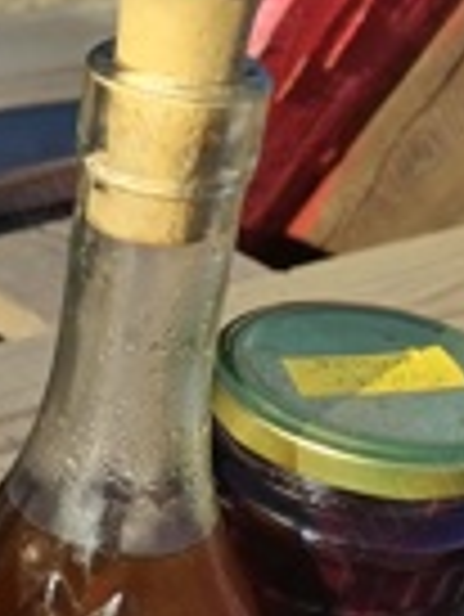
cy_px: 535
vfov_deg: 25.0
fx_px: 1356
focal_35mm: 76
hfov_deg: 18.9
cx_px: -5
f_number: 1.8
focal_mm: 4.75
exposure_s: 1/938
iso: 100
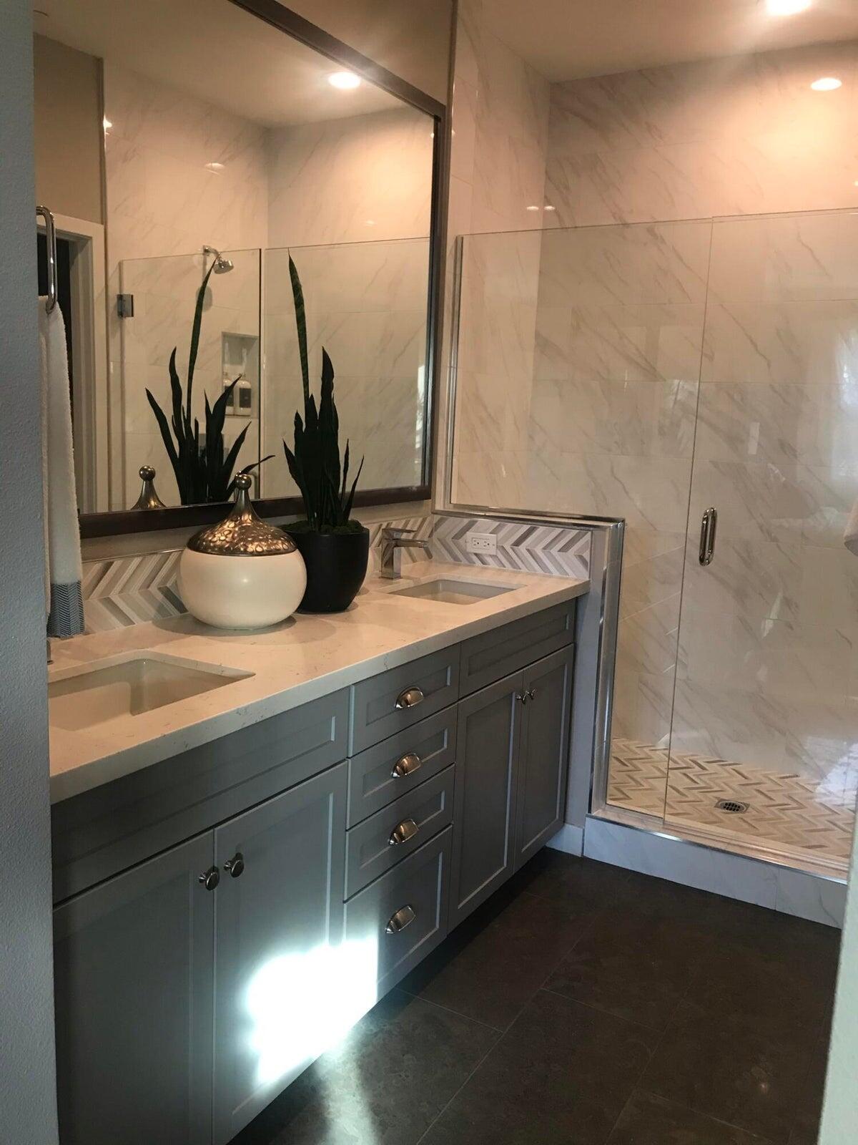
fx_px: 925
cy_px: 572
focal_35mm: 28
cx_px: 429
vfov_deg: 63.4
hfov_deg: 49.7
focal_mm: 3.99
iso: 40
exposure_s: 1/30
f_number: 1.8
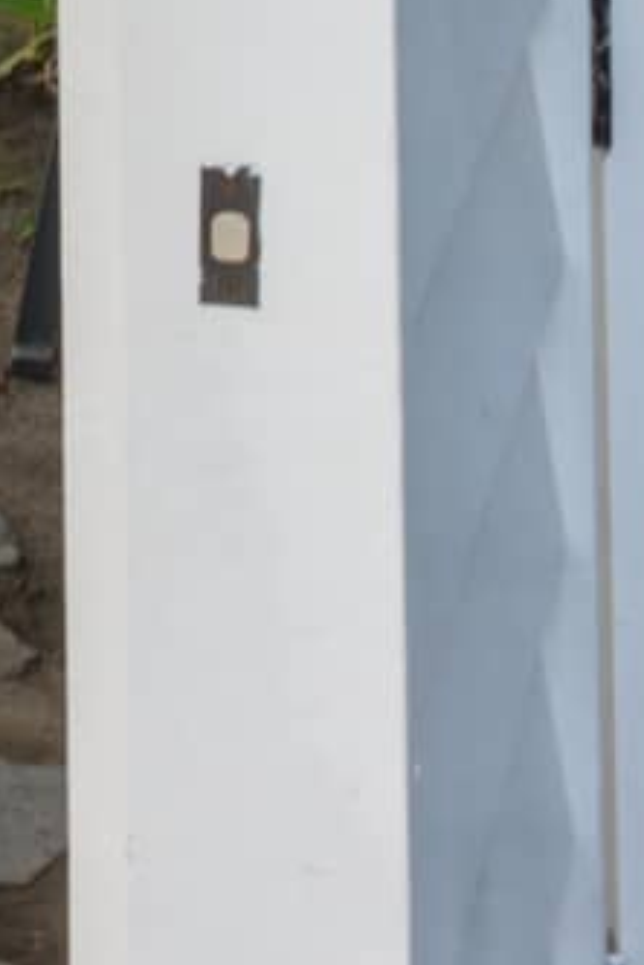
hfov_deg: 7.3
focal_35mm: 184
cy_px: -707
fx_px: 4937
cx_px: -403
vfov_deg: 10.6
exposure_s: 1/30
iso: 64
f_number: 14
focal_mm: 34
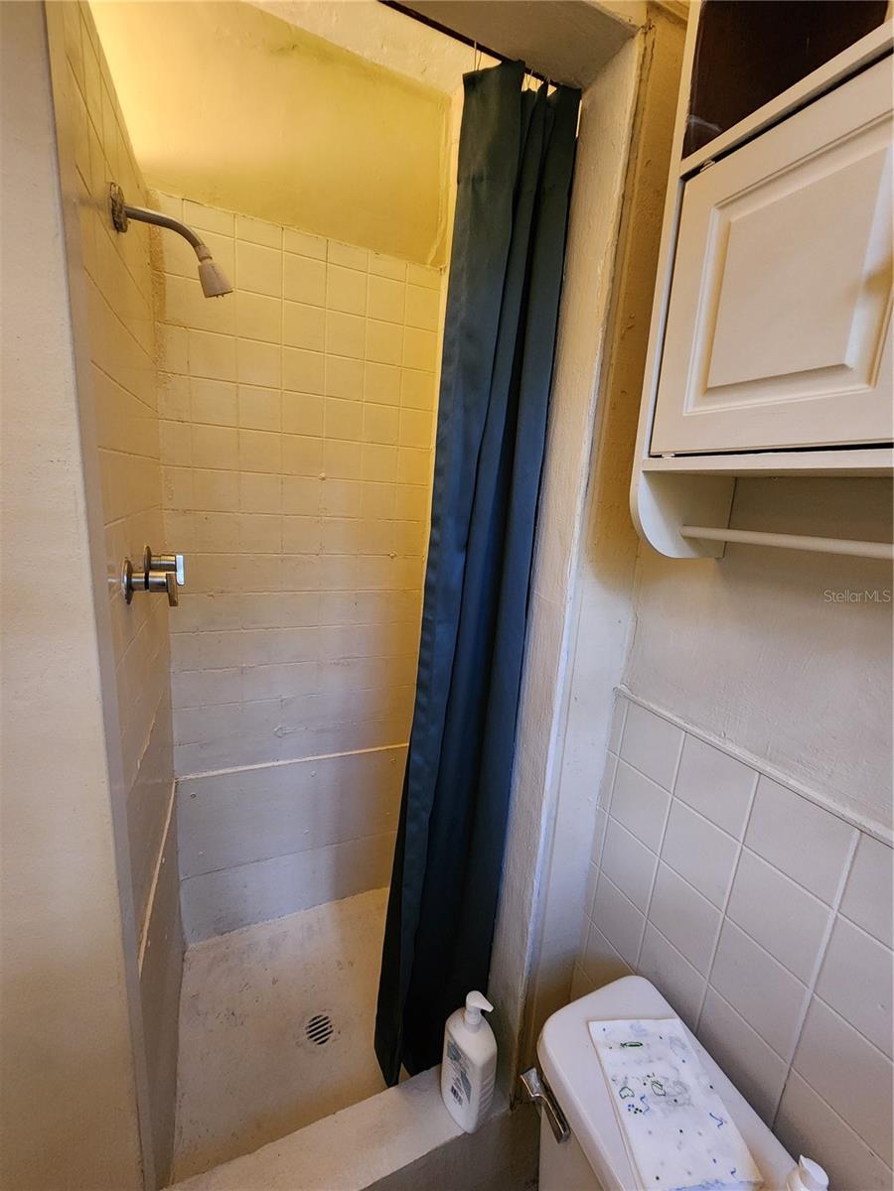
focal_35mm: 13
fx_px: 448
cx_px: 447
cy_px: 596
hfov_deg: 89.9
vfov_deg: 106.2
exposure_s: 1/30
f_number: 2.2
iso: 500
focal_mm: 2.2
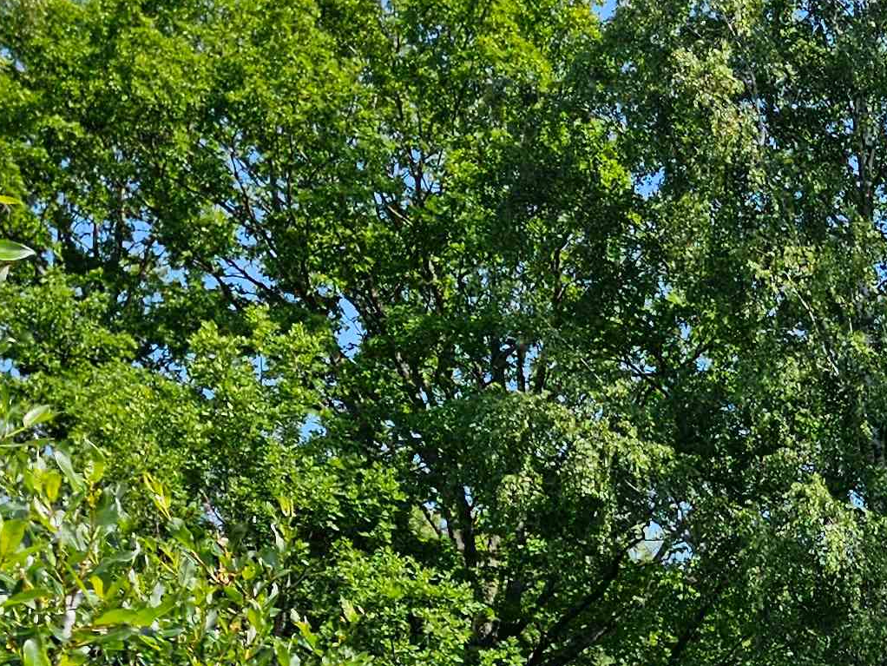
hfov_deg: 17.8
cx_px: 1561
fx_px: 2307
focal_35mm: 90
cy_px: 1216
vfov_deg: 14.4
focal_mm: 6.3
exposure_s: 1/596
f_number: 1.7
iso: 10
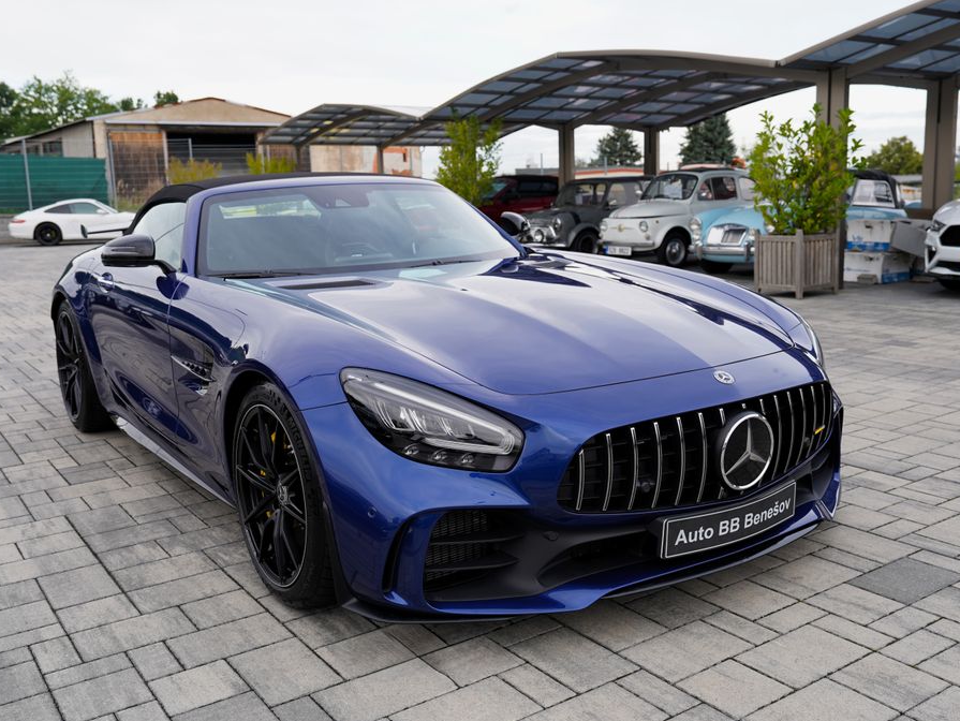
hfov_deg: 53.9
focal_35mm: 34
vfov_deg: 41.8
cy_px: 362
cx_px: 488
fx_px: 943
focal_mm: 31
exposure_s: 1/100
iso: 100
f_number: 4.5
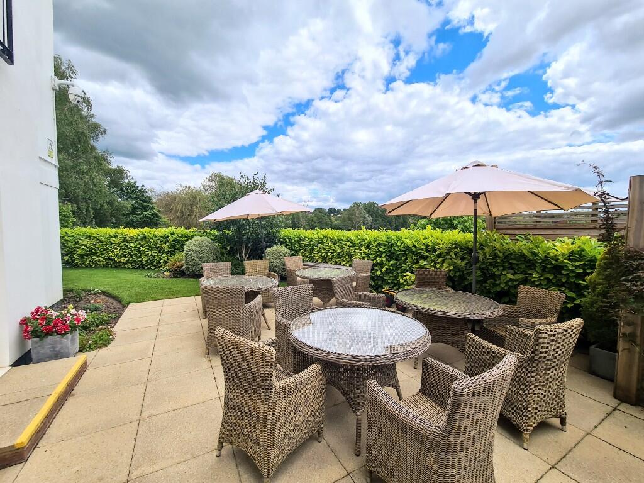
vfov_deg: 89.9
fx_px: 242
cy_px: 242
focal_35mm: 13
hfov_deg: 106.2
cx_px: 322
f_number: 2.2
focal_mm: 2.2
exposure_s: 1/1596
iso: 50
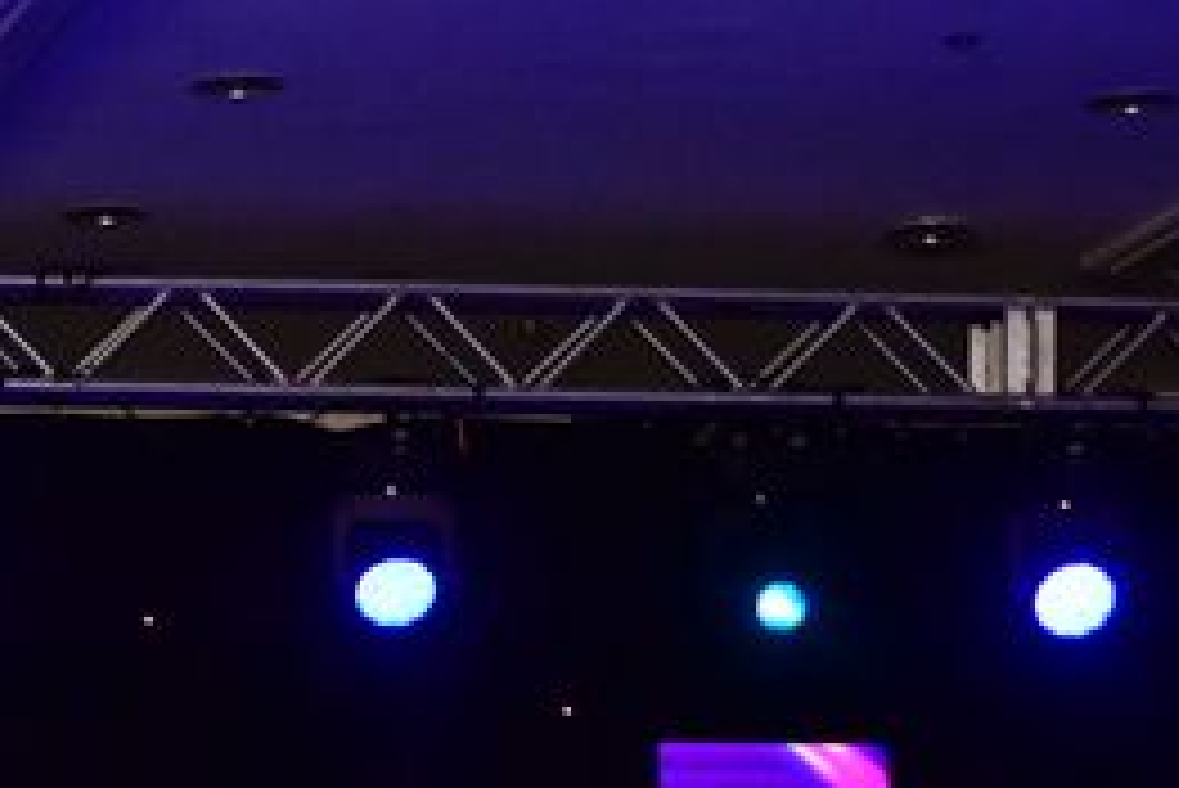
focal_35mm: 206
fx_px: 6750
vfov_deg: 6.6
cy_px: 950
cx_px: -1022
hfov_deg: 9.5
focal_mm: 36
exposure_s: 1/800
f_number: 2.8
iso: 2500
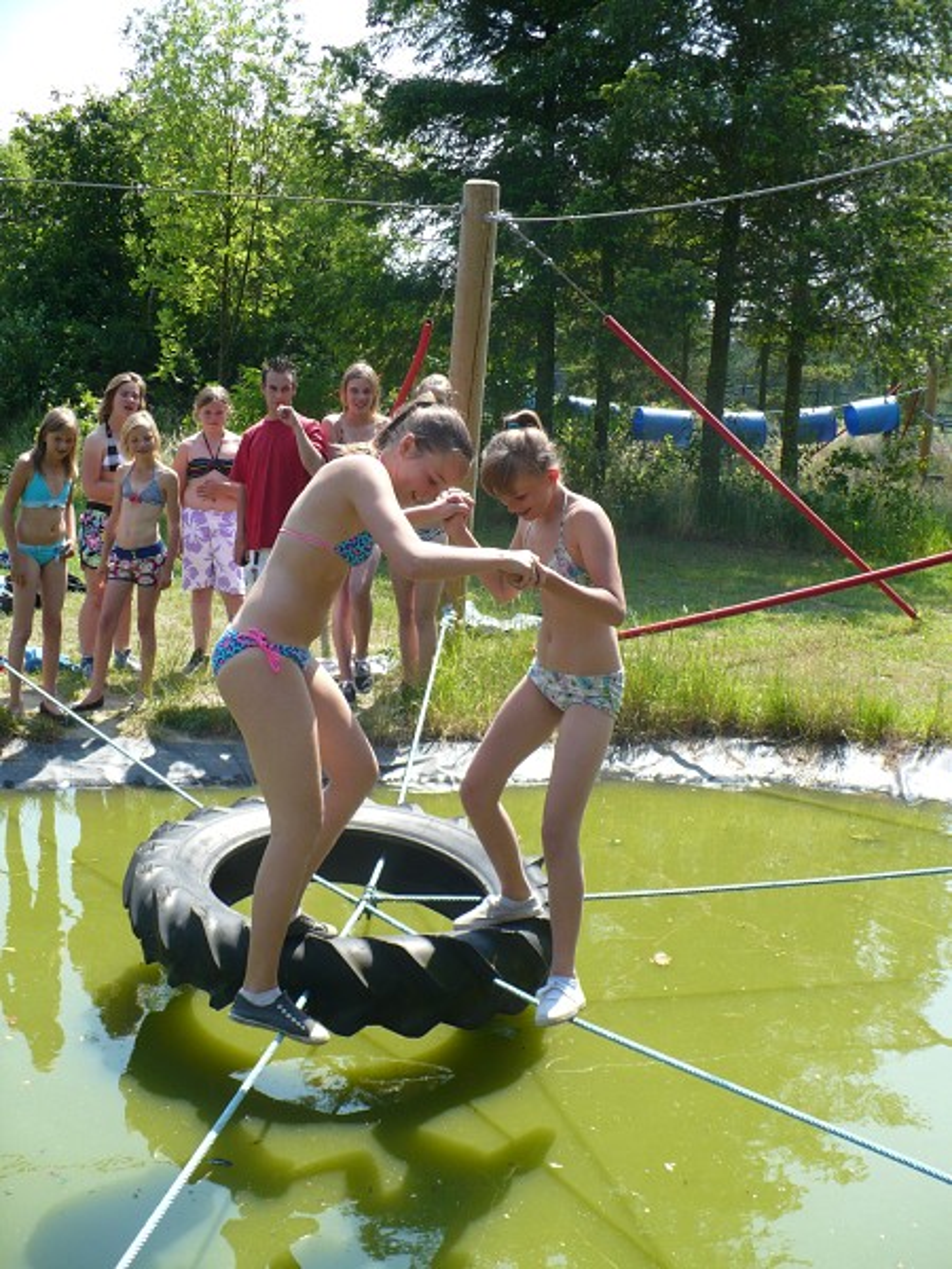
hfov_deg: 34.3
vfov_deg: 44.8
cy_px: 634
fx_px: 1540
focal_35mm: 42
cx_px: 476
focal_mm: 7
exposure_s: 1/500
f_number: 2.9
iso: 100
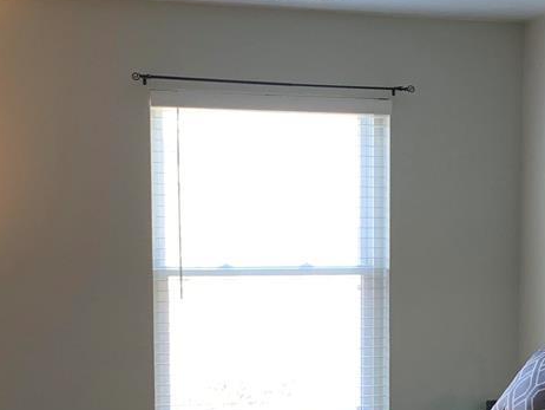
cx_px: 355
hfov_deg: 21.7
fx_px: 1418
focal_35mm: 90
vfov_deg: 16.2
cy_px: 379
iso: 200
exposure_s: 1/60
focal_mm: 4.25
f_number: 1.8
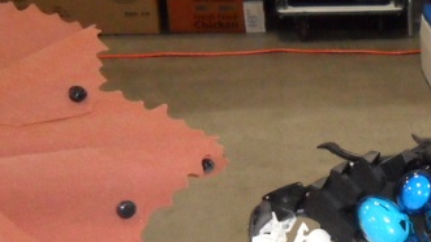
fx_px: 811
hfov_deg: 26.9
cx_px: 492
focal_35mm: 71
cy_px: 146
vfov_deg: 17.0
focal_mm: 4.9
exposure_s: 1/45
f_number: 3.5
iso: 400
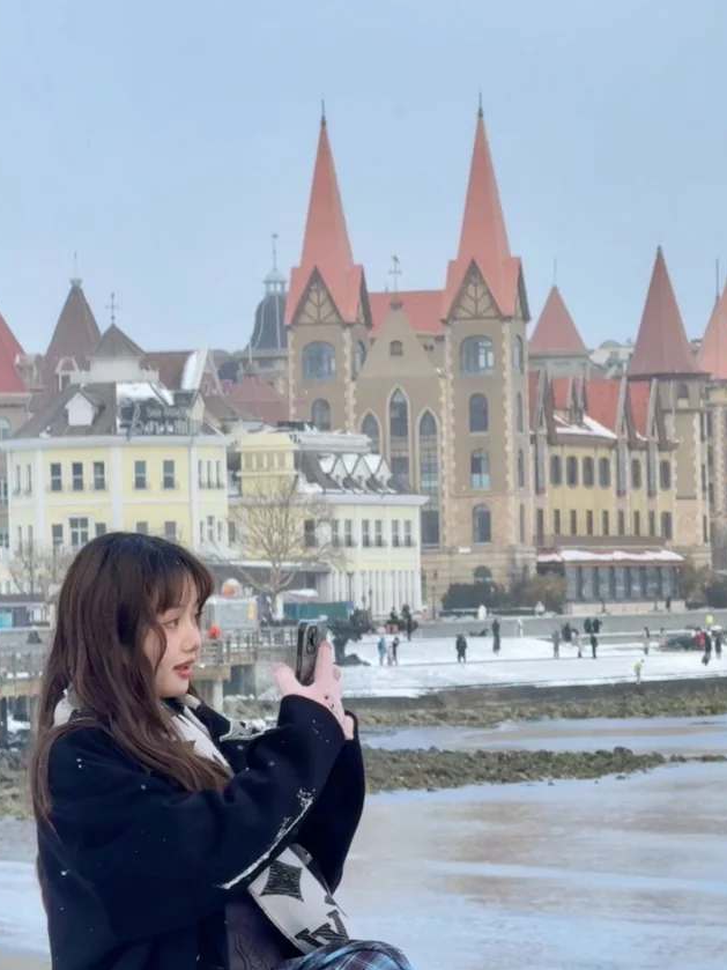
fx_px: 5770
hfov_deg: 7.2
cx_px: 497
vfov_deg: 9.6
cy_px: 638
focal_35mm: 206
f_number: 2.8
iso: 50
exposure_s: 1/436
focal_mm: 15.66
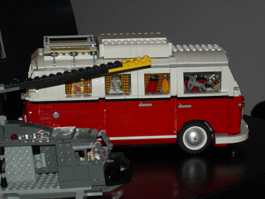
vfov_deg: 11.8
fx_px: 965
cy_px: 100
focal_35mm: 126
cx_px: 132
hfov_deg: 15.6
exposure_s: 1/120
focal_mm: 26.3
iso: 64
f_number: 5.2
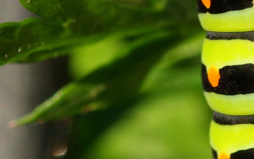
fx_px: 3503
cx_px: 223
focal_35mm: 506
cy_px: 29
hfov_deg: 4.1
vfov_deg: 2.6
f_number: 11
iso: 320
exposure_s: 1/100
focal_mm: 100
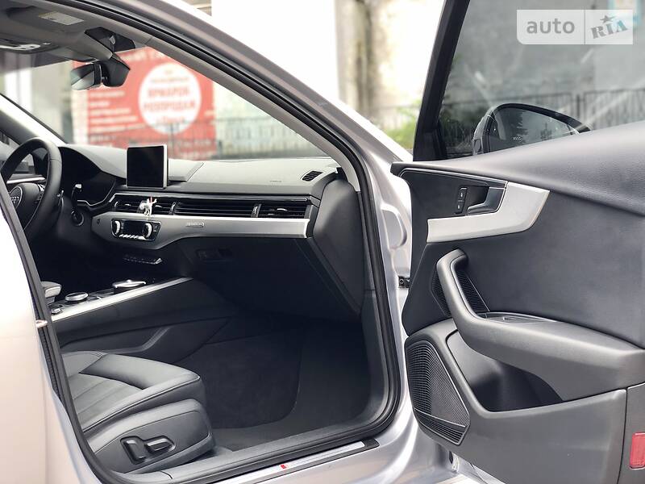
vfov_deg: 28.0
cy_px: 242
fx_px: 969
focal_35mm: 52
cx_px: 322
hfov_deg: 36.8
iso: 25
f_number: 2.4
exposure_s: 1/60
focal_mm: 6
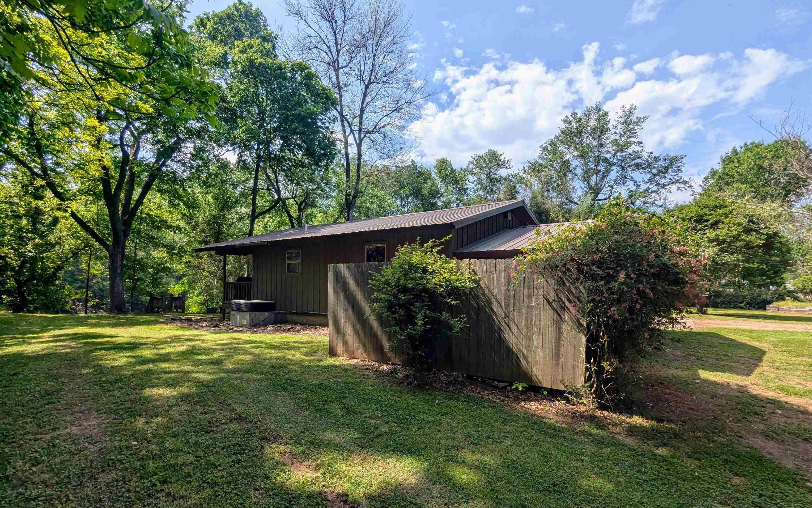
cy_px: 281
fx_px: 376
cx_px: 406
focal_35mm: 17
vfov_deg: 67.8
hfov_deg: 94.4
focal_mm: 2.35
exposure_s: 1/2066
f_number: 2.2
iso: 53
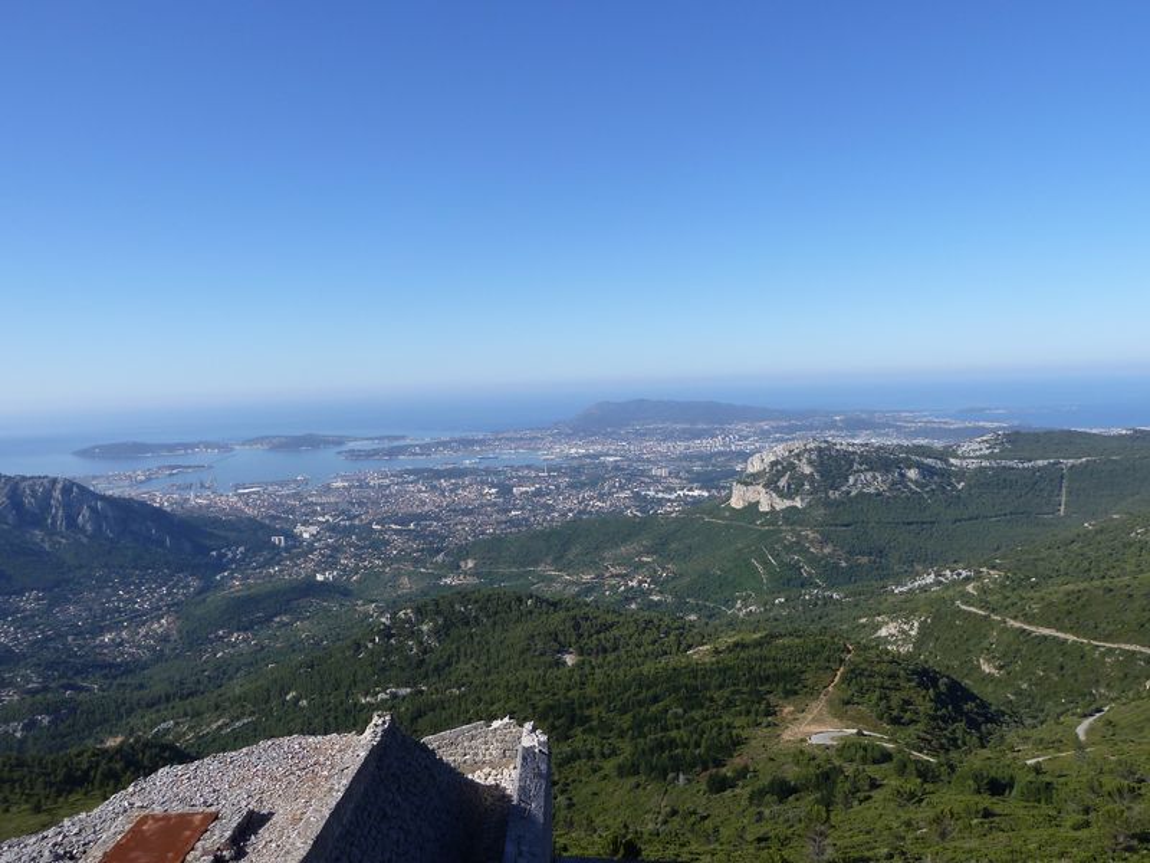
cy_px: 432
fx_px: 831
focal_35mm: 25
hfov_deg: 69.4
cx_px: 575
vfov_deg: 54.9
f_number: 5
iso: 80
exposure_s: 1/400
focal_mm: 4.1
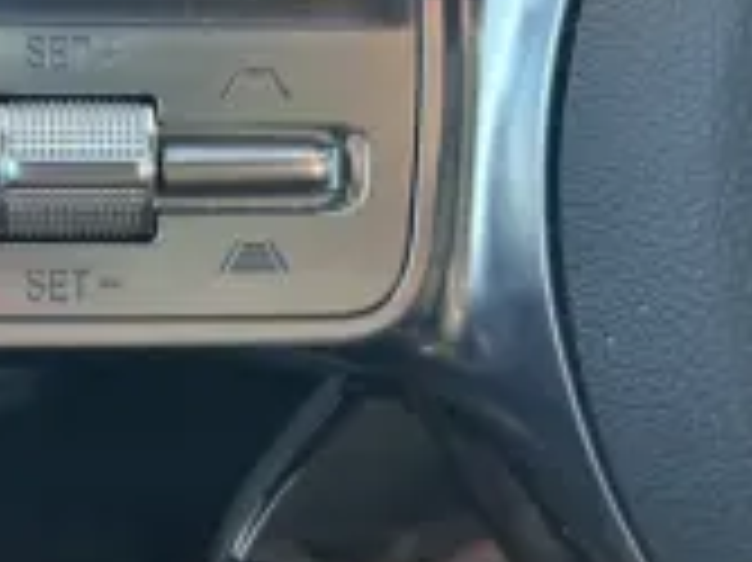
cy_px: 103
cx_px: 131
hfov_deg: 33.2
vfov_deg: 25.6
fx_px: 1216
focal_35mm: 56
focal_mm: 5.7
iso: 80
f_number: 1.5
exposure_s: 1/121
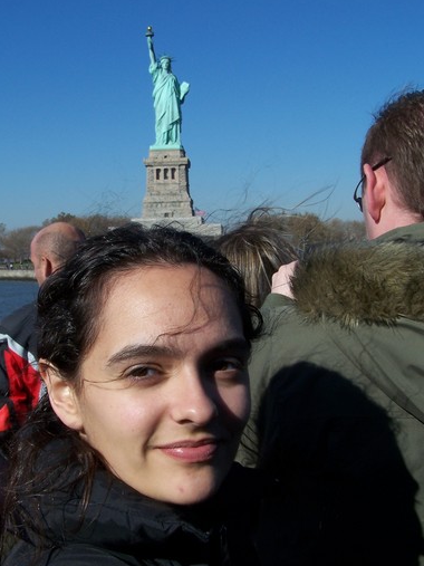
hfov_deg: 32.1
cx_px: 175
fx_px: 735
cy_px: 285
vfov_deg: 42.1
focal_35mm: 45
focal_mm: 6.3
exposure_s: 1/640
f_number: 5.6
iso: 80
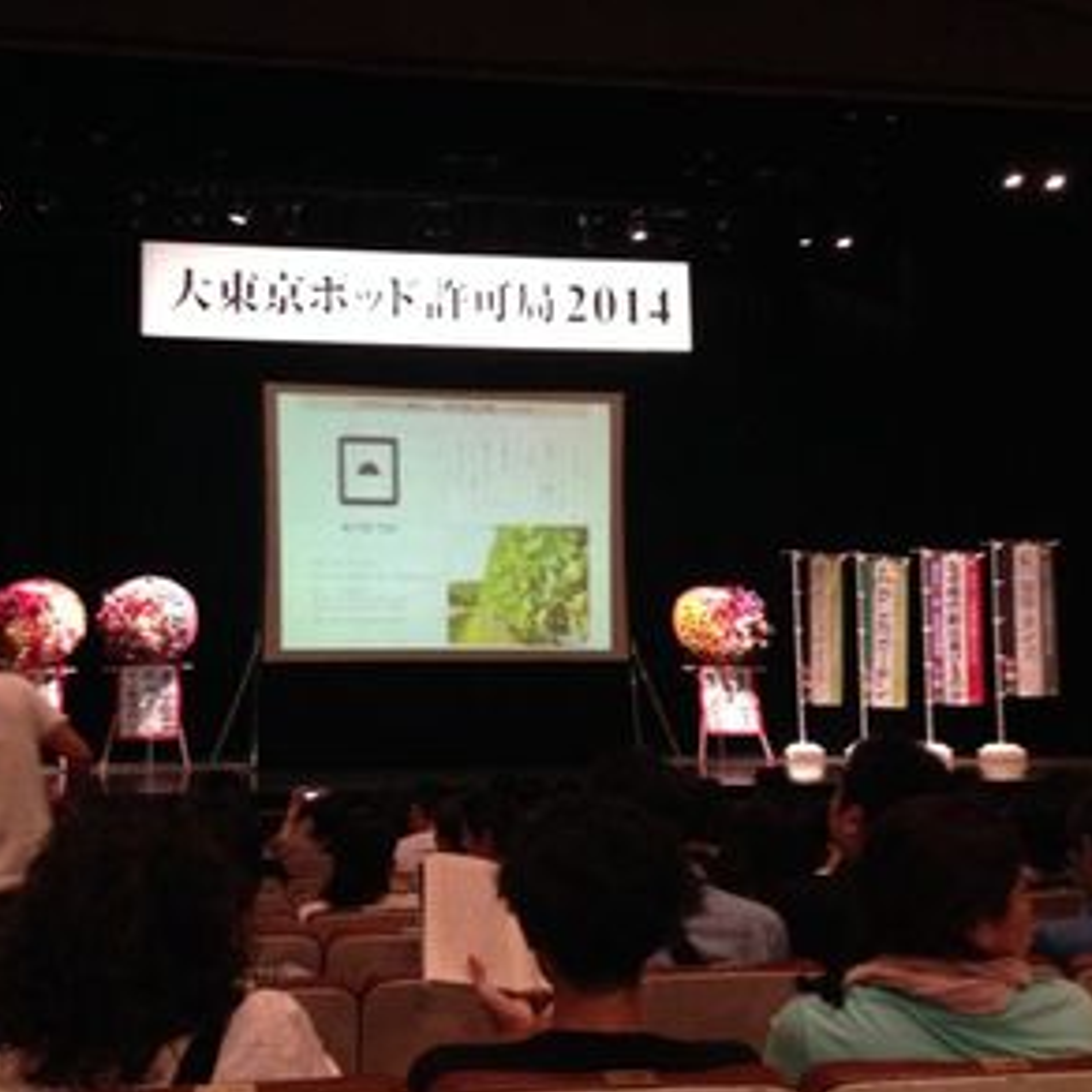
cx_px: 438
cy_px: 557
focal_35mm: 40
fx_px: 1428
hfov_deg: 41.7
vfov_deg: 41.9
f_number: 2.4
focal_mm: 4.12
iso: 500
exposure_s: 1/15
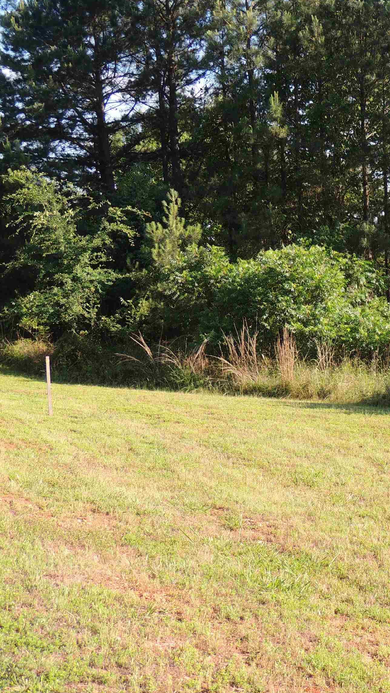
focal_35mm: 63
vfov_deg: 33.3
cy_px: 346
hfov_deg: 18.6
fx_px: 1158
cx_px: 388
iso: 100
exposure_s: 1/320
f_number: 3.4
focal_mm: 7.6
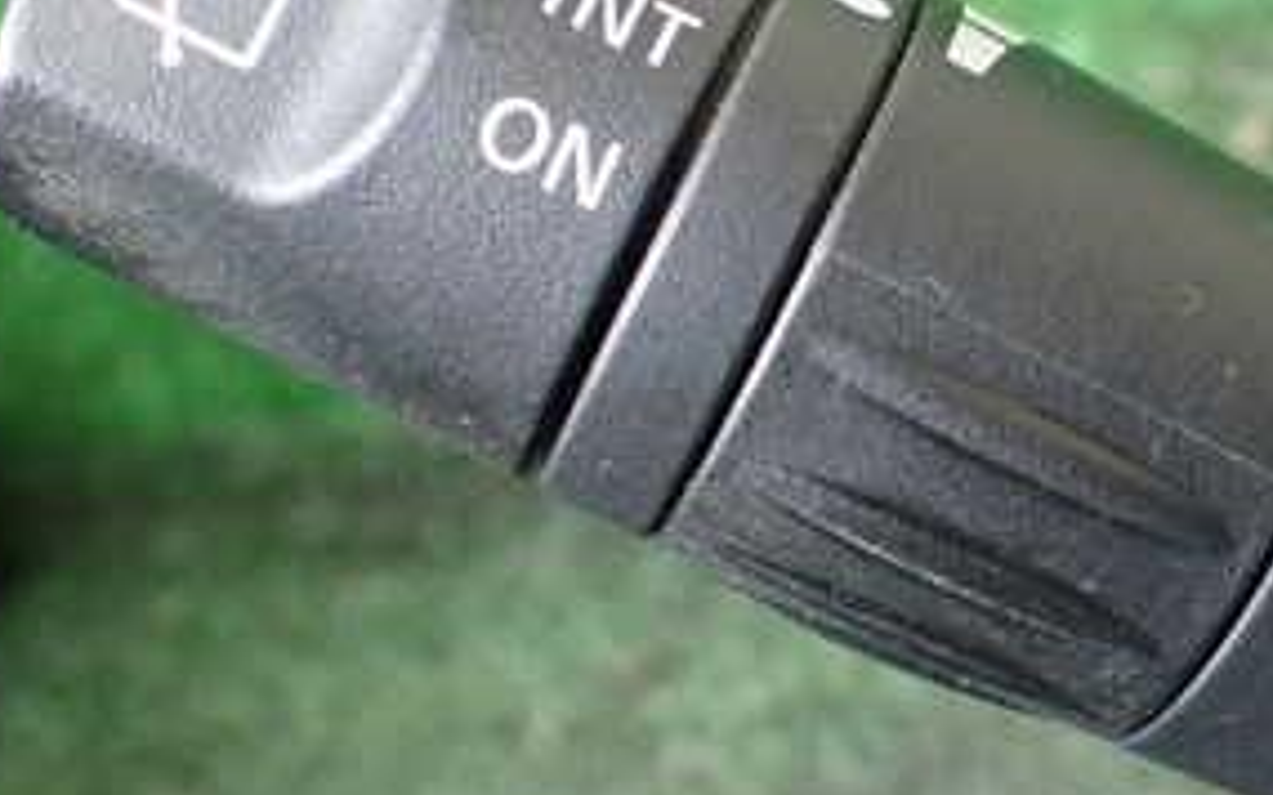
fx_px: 2324
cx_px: 987
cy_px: 357
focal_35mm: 67
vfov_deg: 19.4
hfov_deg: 30.0
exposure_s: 1/125
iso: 640
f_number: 2.3
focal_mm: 5.4
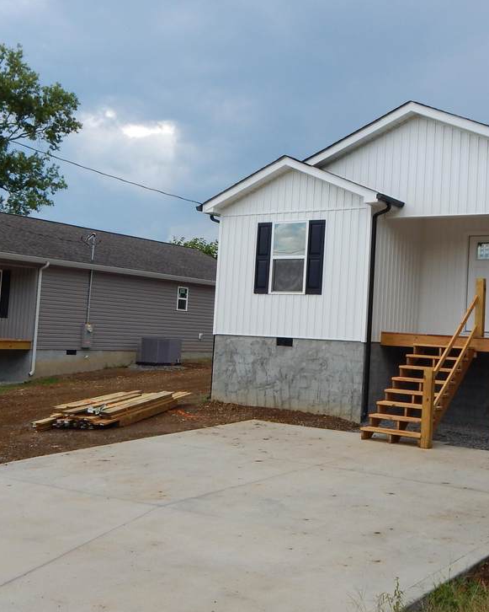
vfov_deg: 42.9
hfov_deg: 34.8
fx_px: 778
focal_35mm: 43
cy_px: 282
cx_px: 292
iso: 125
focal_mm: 4.5
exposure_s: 1/800
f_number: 3.1
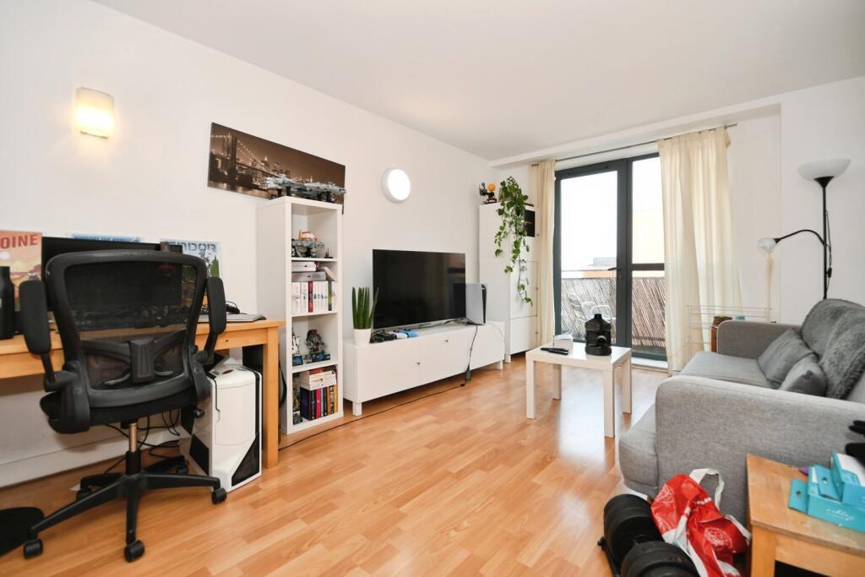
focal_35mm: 15
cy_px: 288
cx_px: 432
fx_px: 360
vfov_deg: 77.3
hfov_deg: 100.4
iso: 400
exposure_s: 1/60
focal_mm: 10
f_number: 8
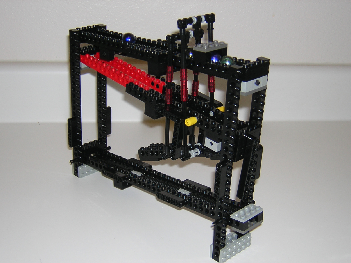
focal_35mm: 54
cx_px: 176
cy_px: 132
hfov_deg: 35.5
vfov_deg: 27.0
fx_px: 548
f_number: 3.2
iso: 100
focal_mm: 7.1
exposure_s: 1/60.1
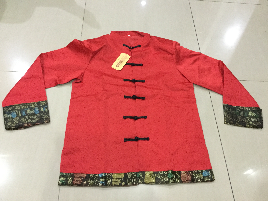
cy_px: 100
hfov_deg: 58.4
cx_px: 134
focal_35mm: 31
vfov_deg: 45.4
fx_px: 240
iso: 640
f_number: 2.4
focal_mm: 3.3
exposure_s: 1/17
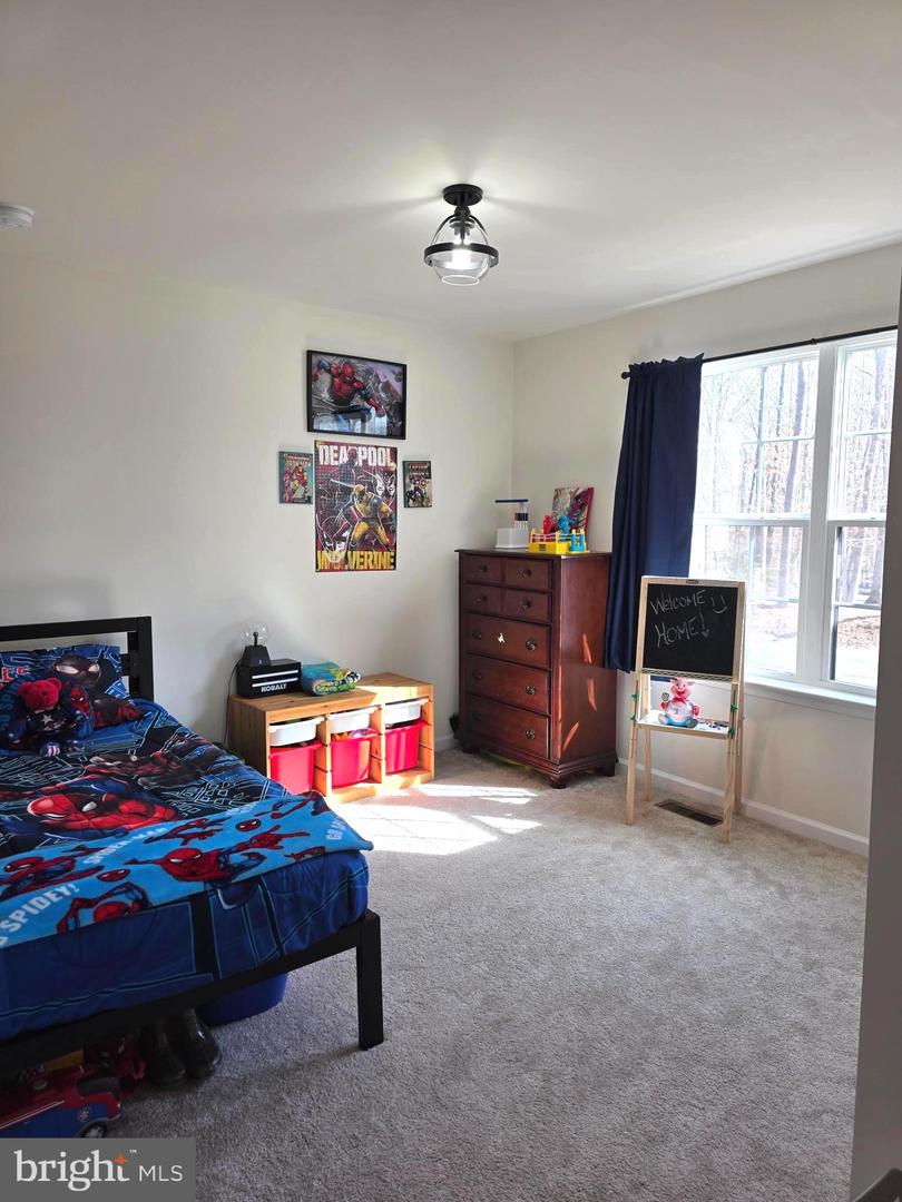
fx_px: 799
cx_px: 451
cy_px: 601
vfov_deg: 73.9
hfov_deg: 58.9
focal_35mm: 23
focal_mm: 6.3
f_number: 1.7
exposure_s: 1/120
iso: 32
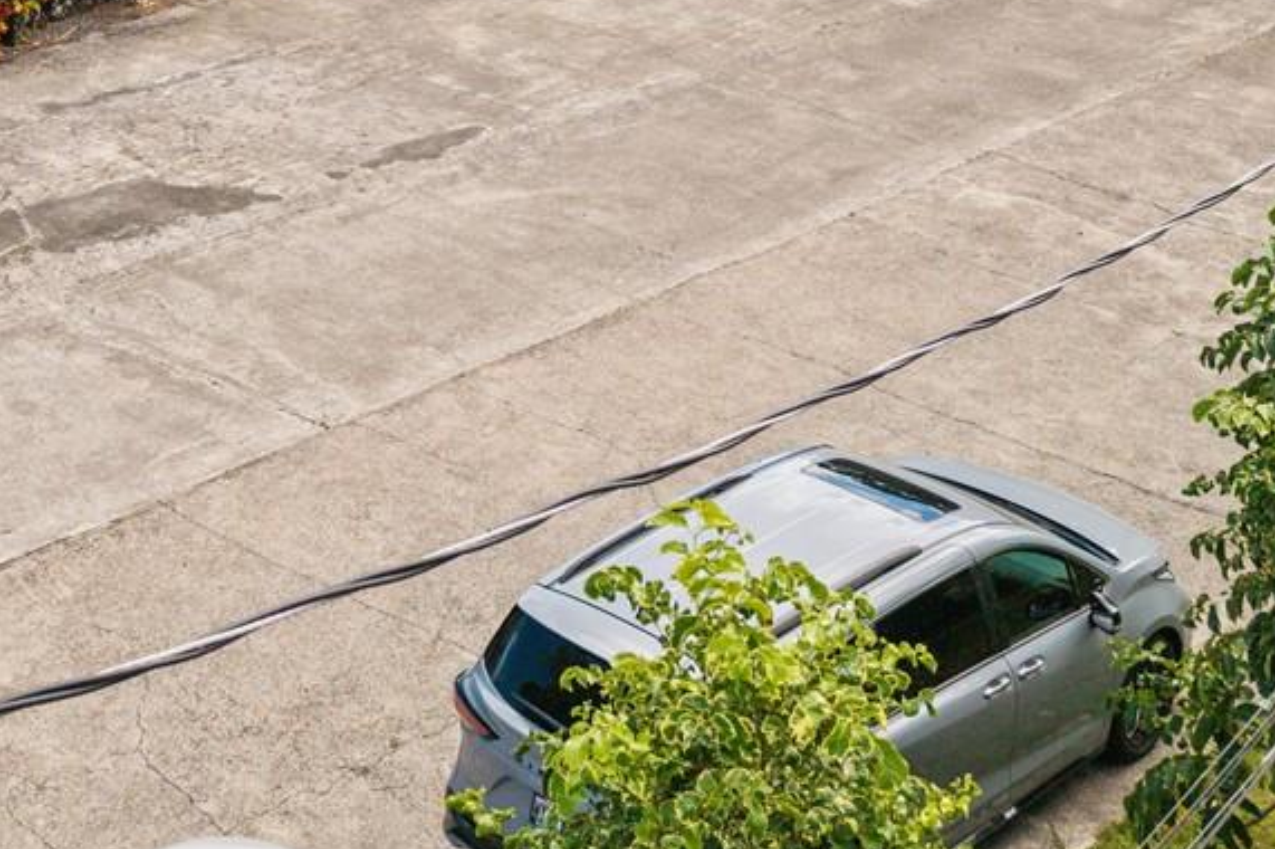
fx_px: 2478
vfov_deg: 17.8
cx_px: 172
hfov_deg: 28.0
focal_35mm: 70
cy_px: -337
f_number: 1.8
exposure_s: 1/125
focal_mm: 8.67
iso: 220
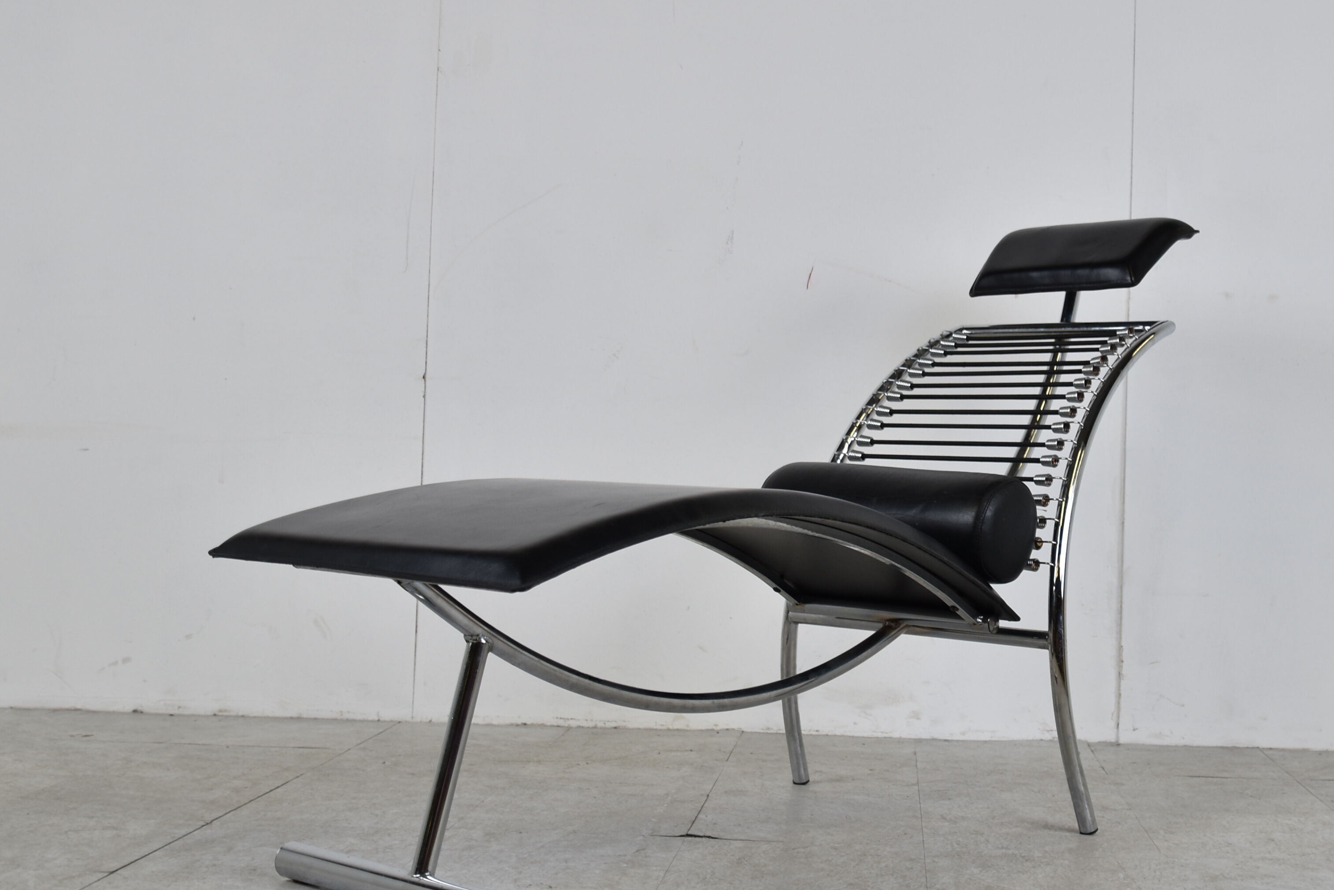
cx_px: 888
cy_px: 388
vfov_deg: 27.5
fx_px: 1816
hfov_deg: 39.9
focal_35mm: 49
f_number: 3.5
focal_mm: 22
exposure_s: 1/80
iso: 160
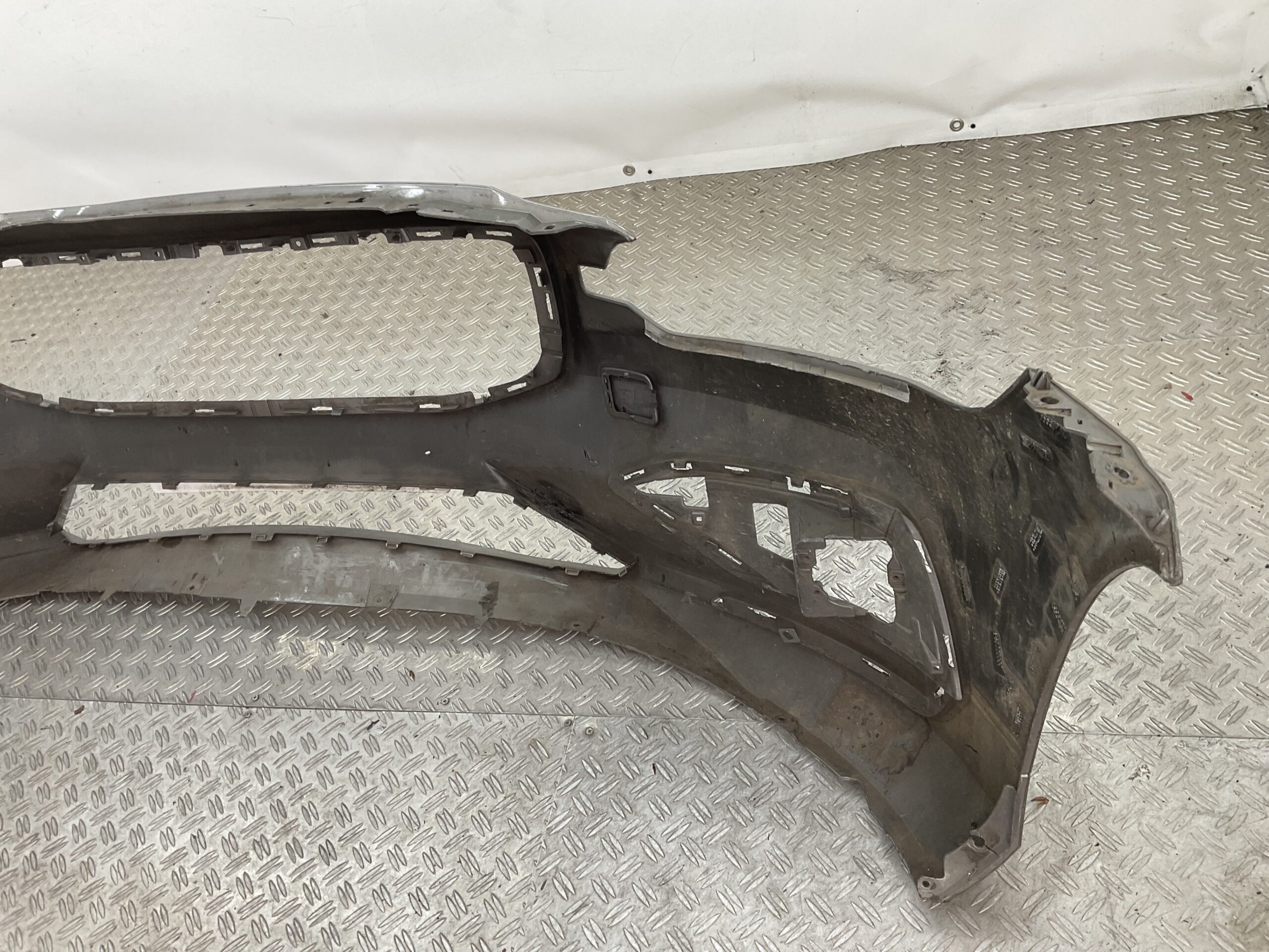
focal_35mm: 29
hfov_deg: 61.7
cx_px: 634
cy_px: 476
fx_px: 1063
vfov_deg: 48.2
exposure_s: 1/100
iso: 25
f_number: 1.8
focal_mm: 3
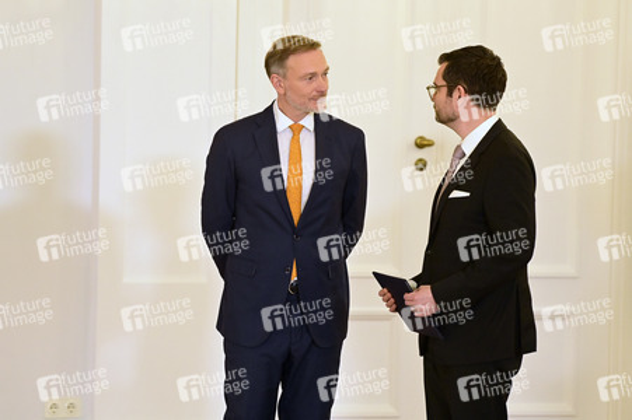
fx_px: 3508
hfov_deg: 10.3
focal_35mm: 200
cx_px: 316
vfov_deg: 6.9
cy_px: 210
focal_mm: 200
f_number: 5.6
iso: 10000
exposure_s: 1/320
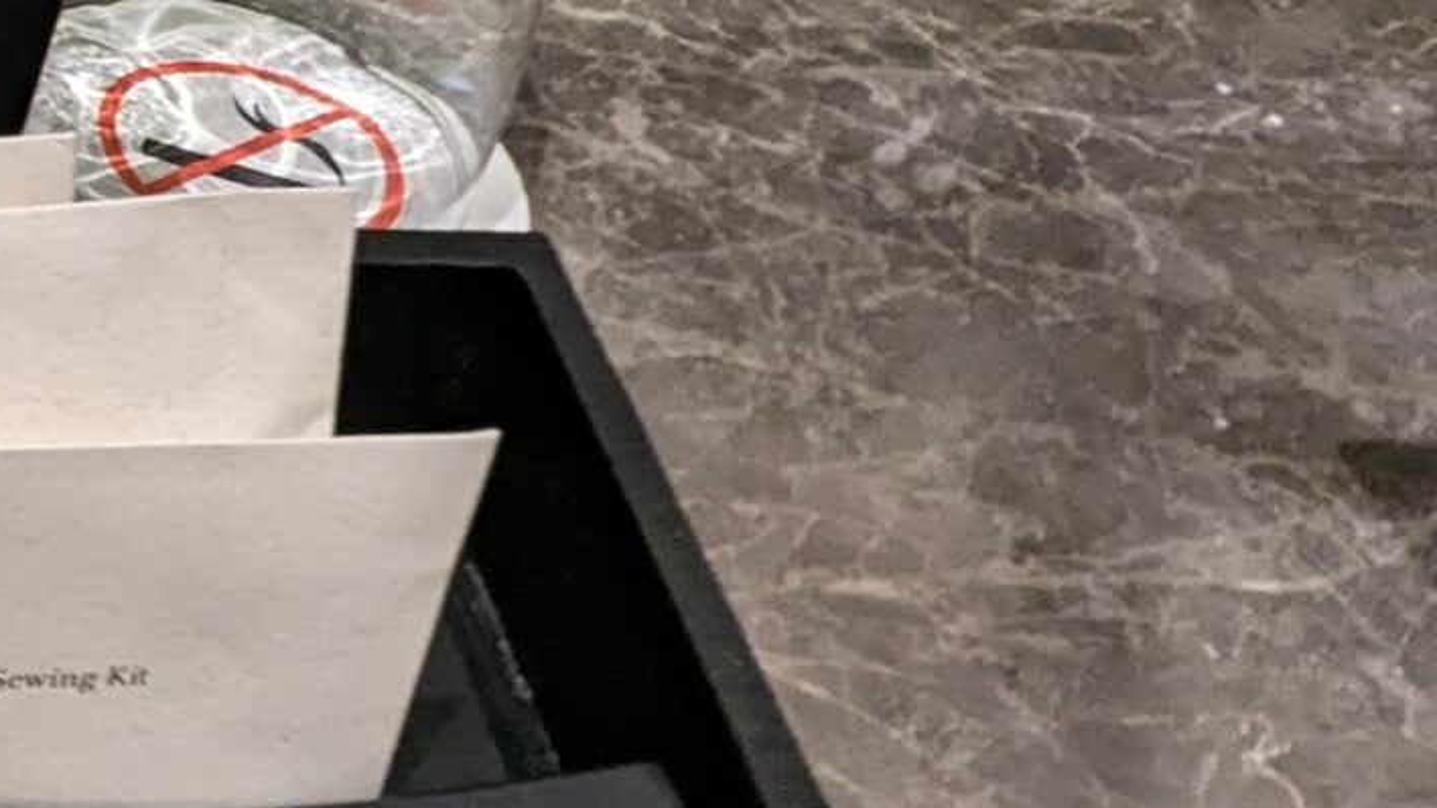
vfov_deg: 18.9
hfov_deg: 26.2
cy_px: 146
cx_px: -609
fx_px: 2400
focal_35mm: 63
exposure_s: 1/40
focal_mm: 2.35
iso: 333
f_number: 2.2
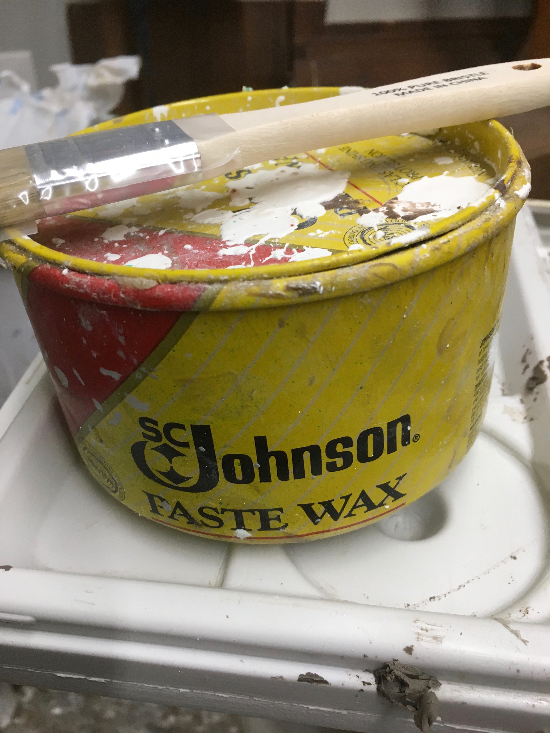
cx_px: 275
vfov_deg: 61.7
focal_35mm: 29
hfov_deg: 48.2
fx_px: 614
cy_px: 366
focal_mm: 4.15
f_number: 2.2
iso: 40
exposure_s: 1/30
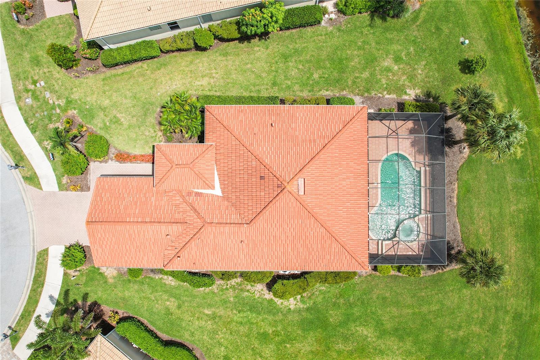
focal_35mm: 22
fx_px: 330
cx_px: 270
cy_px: 180
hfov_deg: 78.6
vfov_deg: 57.2
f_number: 2.8
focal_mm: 8.38
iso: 100
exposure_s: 1/2000
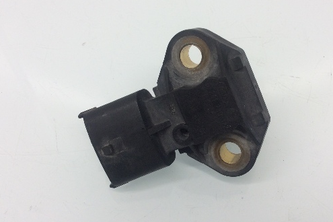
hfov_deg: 45.4
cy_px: 112
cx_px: 180
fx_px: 398
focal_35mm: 43
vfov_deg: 31.2
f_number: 2.4
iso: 40
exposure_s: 1/60
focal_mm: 3.3
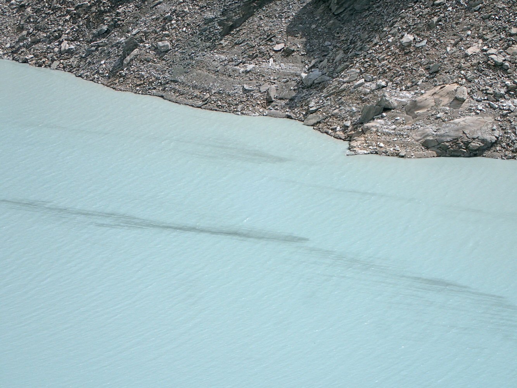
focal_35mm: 100
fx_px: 1494
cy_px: 194
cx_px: 258
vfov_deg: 14.8
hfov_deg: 19.6
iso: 100
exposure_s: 1/400
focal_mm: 18
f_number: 6.3
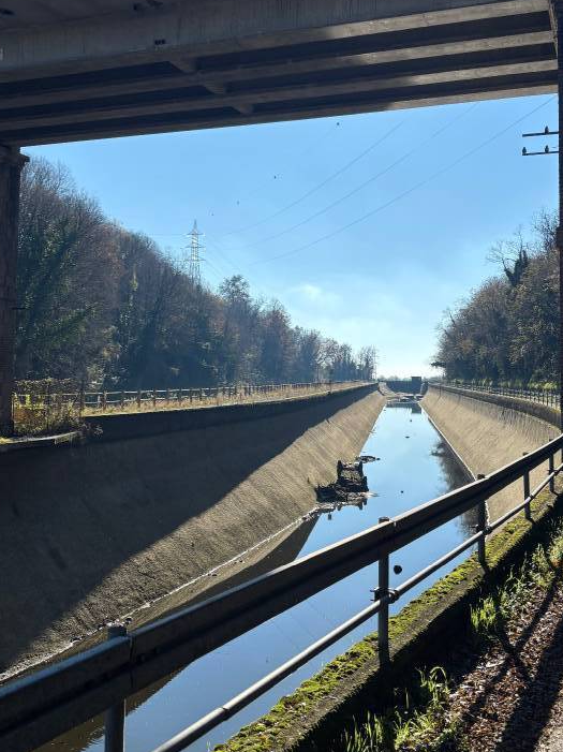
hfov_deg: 37.6
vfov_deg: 48.9
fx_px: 825
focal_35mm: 38
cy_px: 327
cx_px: 326
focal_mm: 5.96
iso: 50
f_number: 1.6
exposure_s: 1/4255
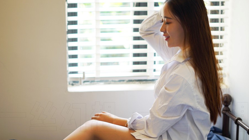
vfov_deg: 15.3
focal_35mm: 79
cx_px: 124
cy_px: 93
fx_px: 522
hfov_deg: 26.8
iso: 100
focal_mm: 50
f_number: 2
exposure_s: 1/200
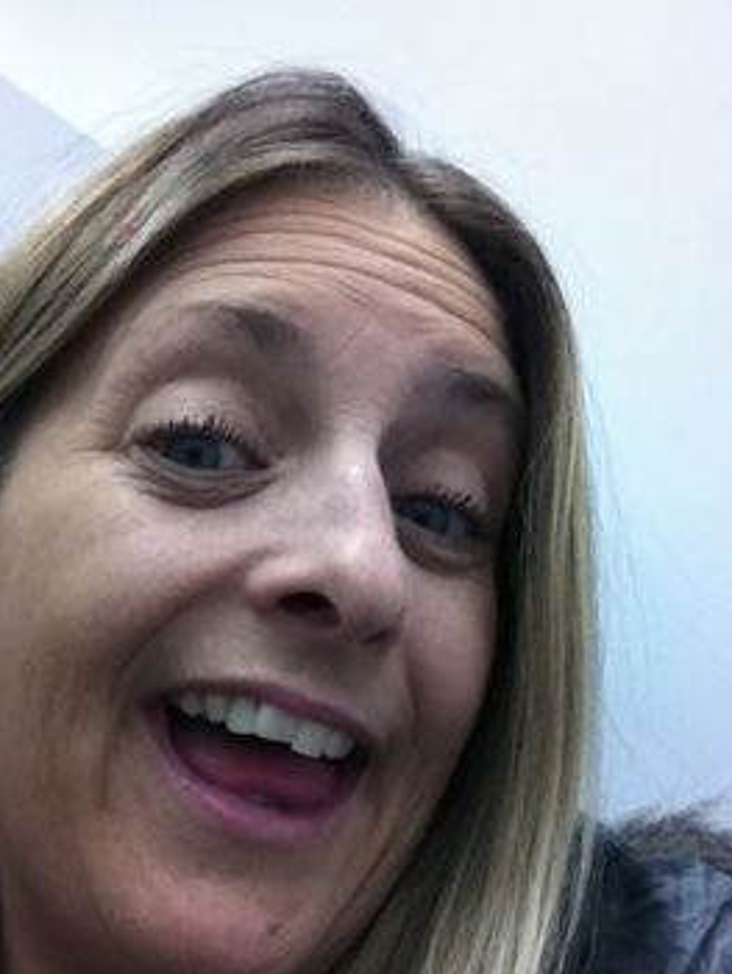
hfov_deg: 32.9
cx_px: 326
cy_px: 587
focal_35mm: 44
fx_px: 1239
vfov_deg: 42.7
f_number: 2.4
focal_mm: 3.85
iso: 160
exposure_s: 1/40
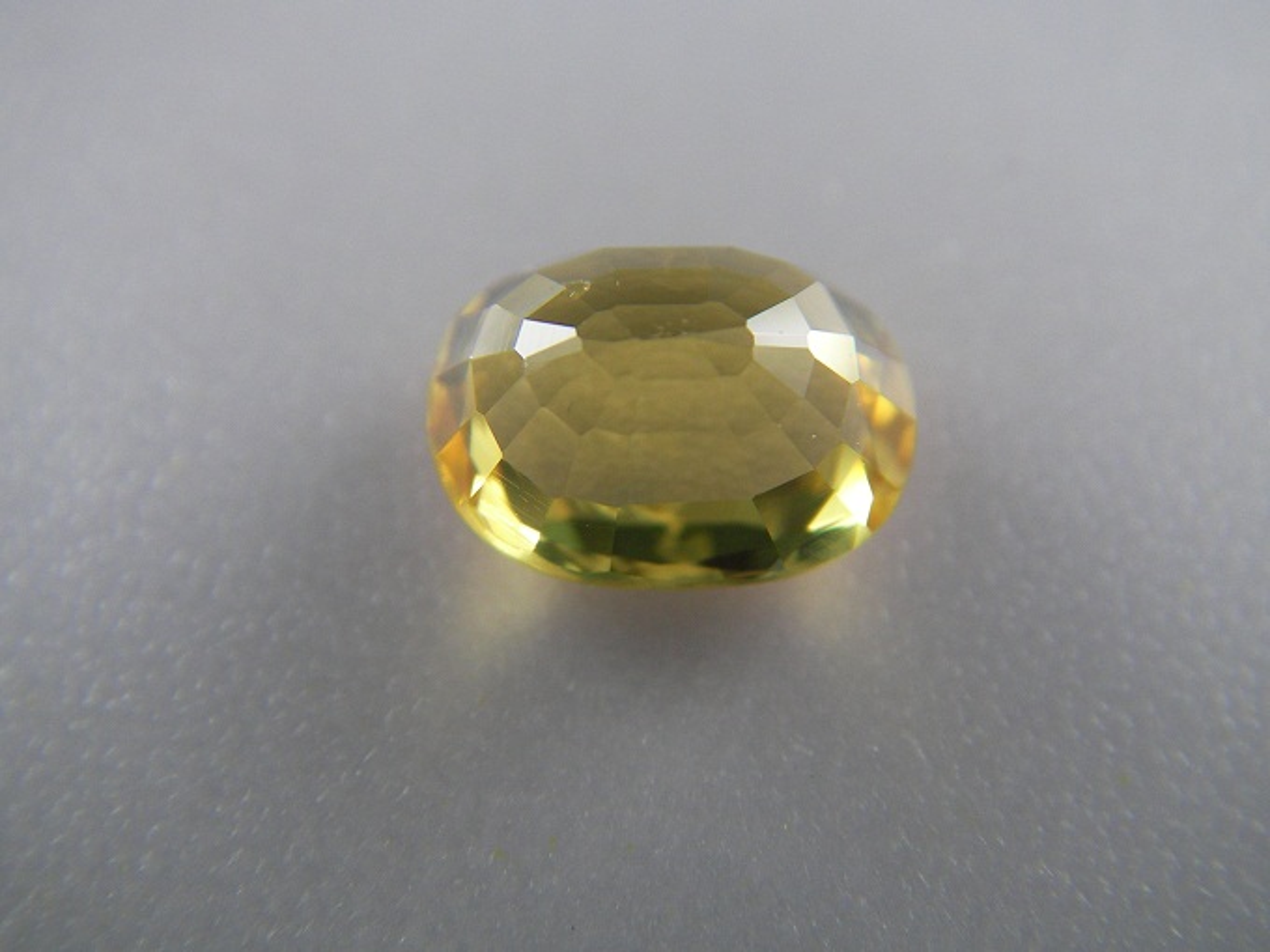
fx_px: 1394
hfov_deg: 49.0
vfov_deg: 37.7
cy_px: 476
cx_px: 635
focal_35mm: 38
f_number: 3.3
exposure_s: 1/12.1
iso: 100
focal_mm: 6.3
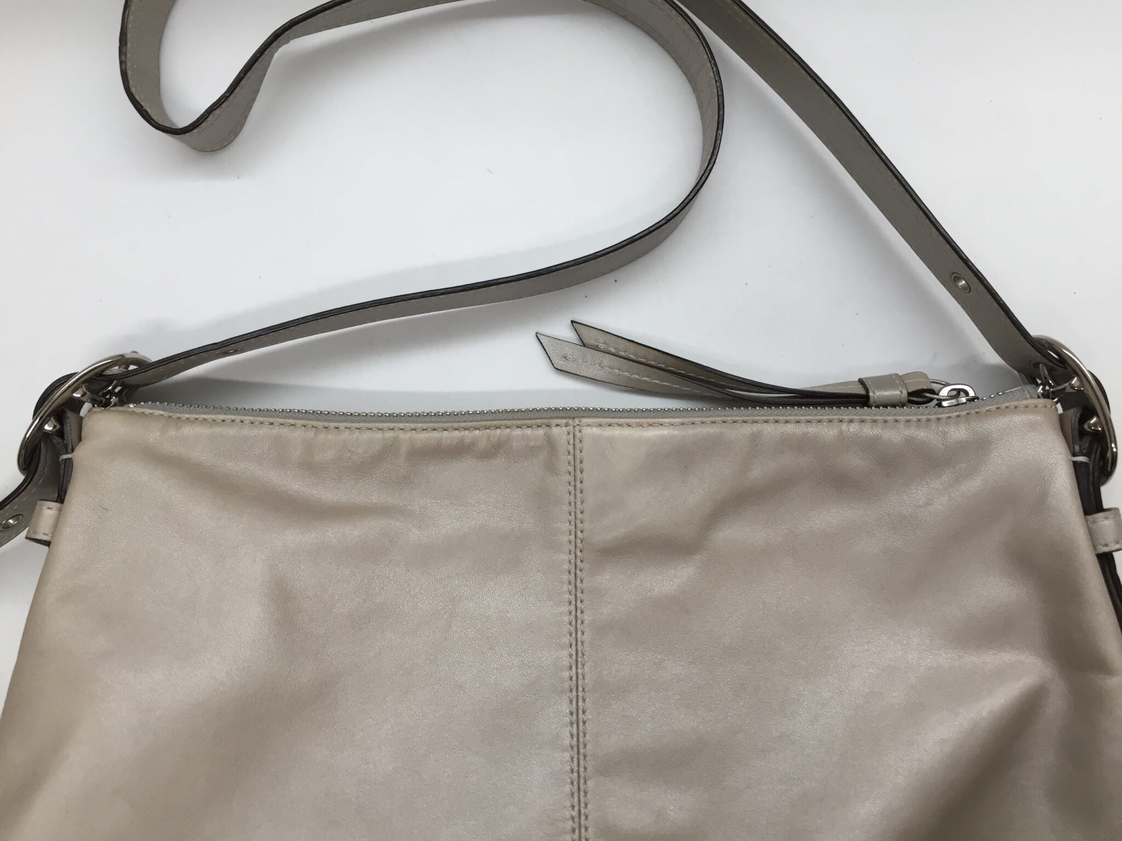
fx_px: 940
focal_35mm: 29
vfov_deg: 48.2
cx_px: 561
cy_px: 420
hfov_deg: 61.7
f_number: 2.2
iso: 32
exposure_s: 1/40
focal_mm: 4.15
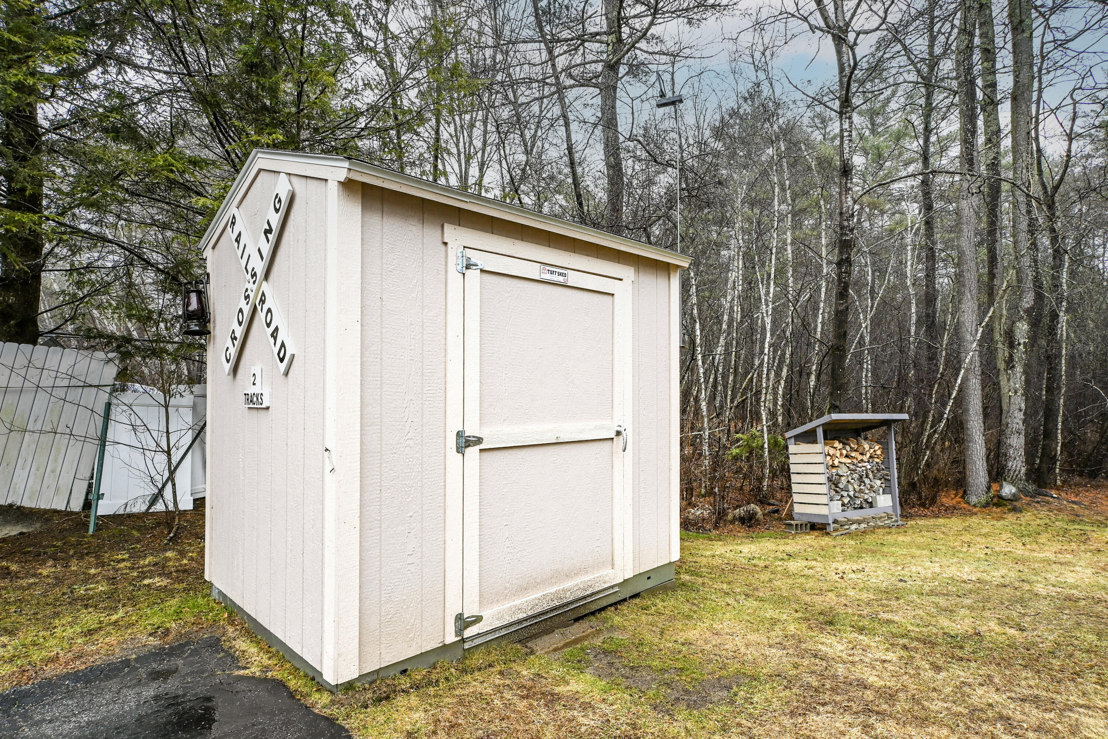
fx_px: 554
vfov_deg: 67.4
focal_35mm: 18
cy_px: 370
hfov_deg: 90.0
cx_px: 554
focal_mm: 12
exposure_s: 1/250
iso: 200
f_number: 5
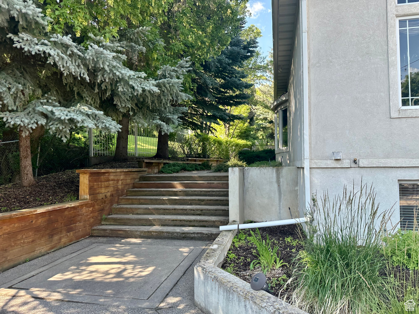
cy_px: 157
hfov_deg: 71.6
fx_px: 291
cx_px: 210
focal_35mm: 24
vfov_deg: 56.8
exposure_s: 1/680
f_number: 1.78
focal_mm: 6.86
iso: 80
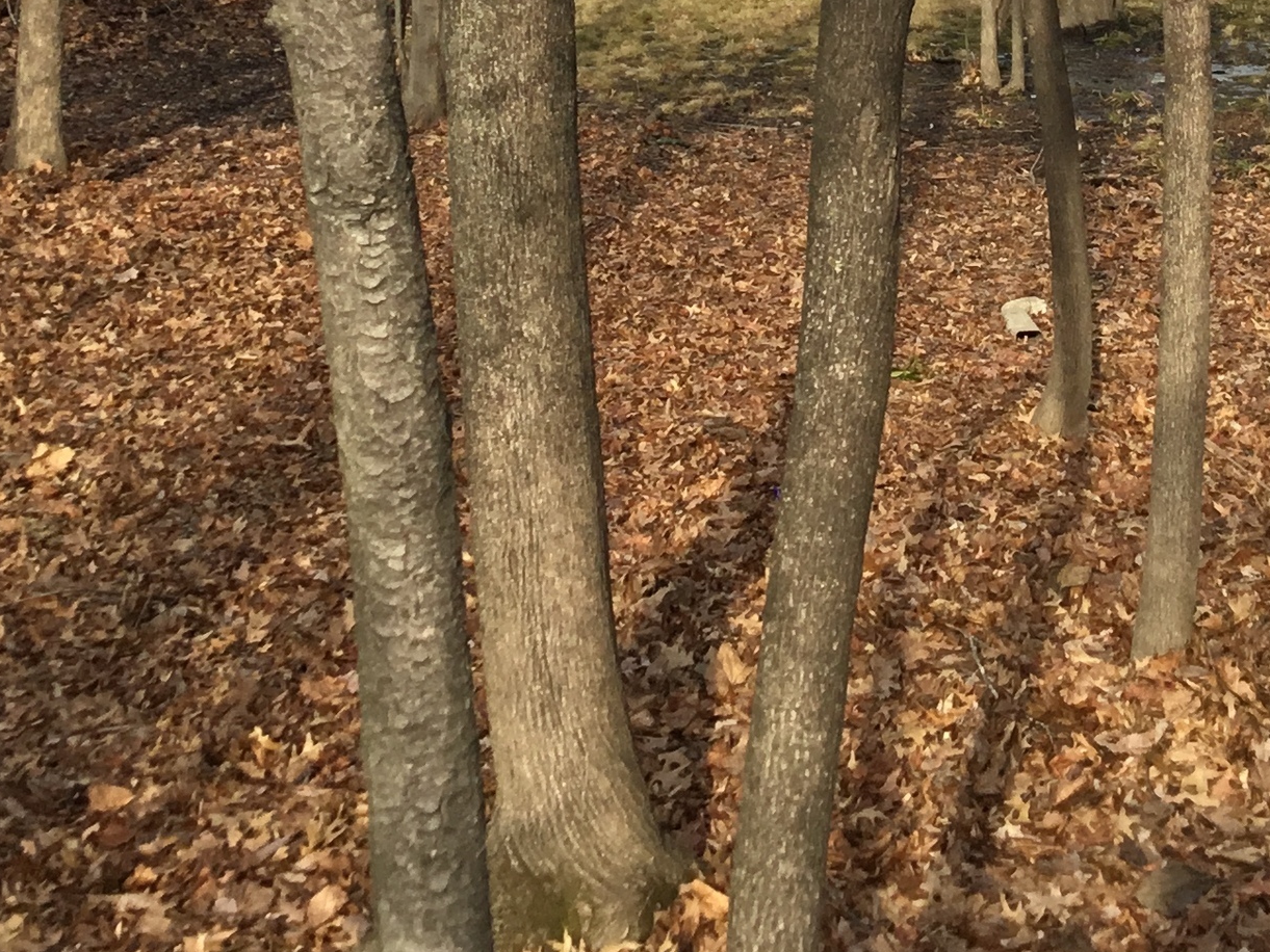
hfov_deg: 25.0
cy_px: -184
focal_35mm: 78
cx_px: 759
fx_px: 2862
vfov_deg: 18.0
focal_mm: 3.3
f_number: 2.4
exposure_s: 1/566
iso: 25
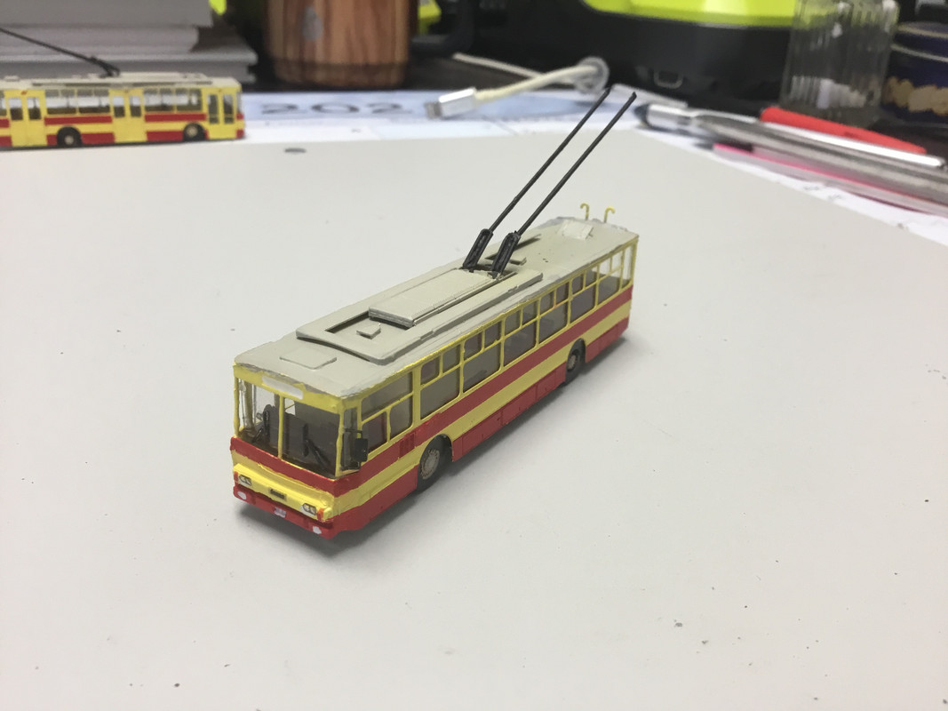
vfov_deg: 45.4
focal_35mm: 31
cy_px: 356
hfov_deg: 58.4
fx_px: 849
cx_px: 474
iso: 50
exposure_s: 1/30
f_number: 2.4
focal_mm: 3.3
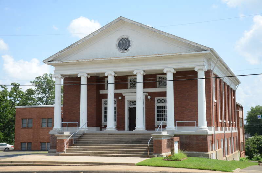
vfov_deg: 25.6
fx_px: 381
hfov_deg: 37.9
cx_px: 131
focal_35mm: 52
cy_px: 86
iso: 250
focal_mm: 35
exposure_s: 1/800
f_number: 5.6
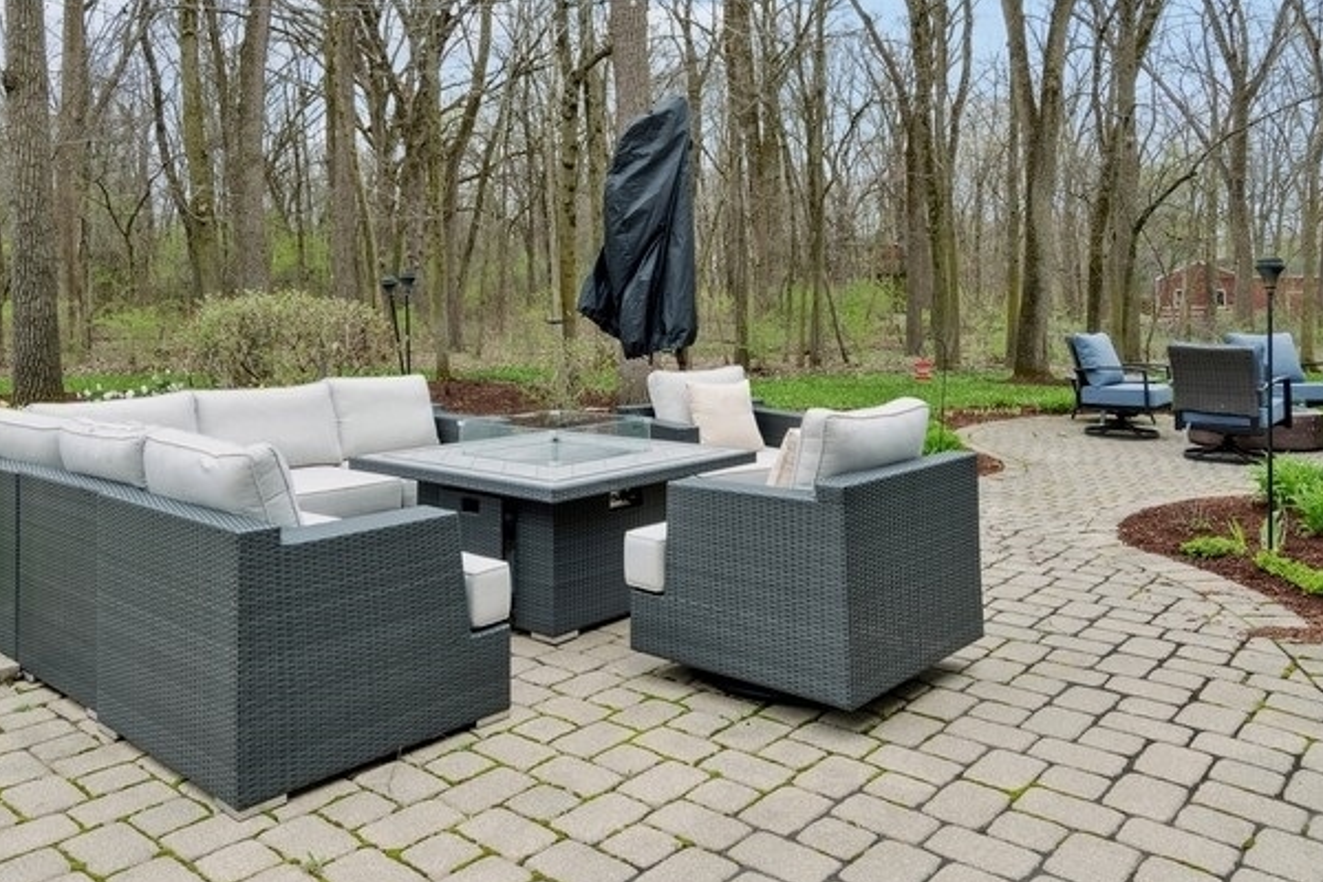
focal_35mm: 27
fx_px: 992
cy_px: 284
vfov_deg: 47.1
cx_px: 628
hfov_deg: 67.3
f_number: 8
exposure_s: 1/60
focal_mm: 12
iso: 200
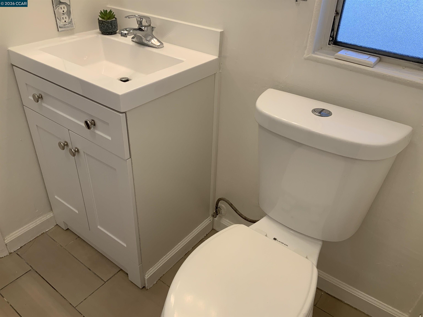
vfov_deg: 48.2
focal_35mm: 29
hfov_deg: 61.7
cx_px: 212
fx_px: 354
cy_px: 158
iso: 40
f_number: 1.8
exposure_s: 1/120
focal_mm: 3
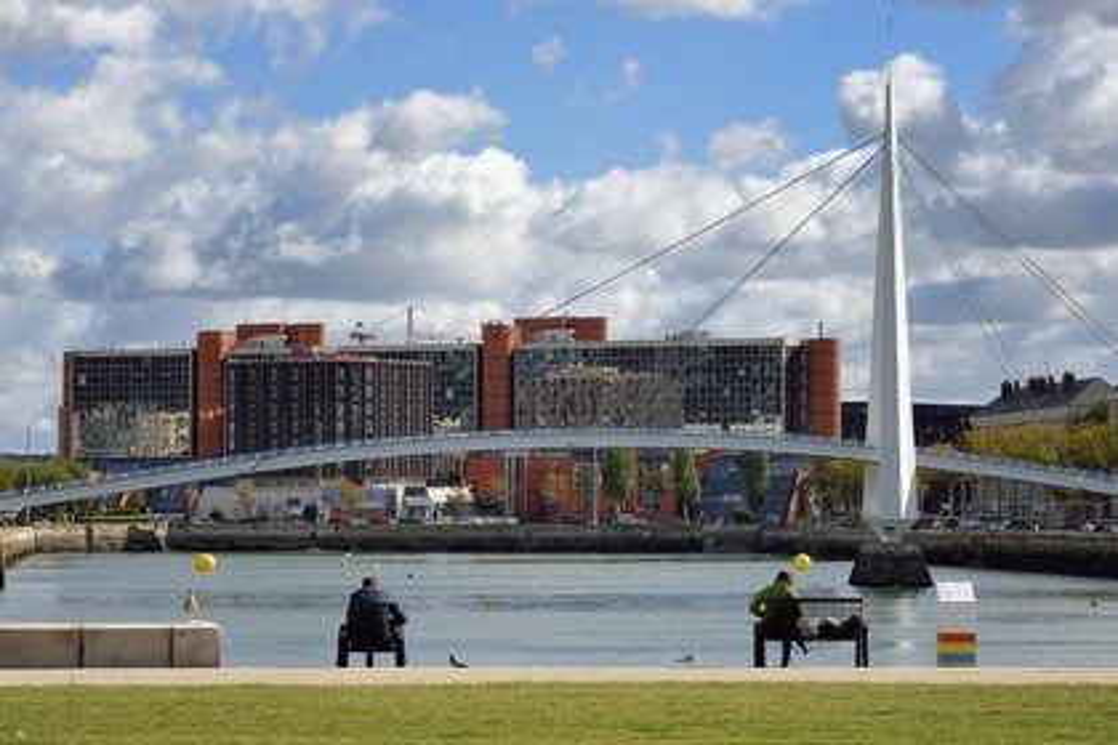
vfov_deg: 10.2
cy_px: 372
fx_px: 4192
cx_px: 559
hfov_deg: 15.2
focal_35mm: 135
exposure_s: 1/320
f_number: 13
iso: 200
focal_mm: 135
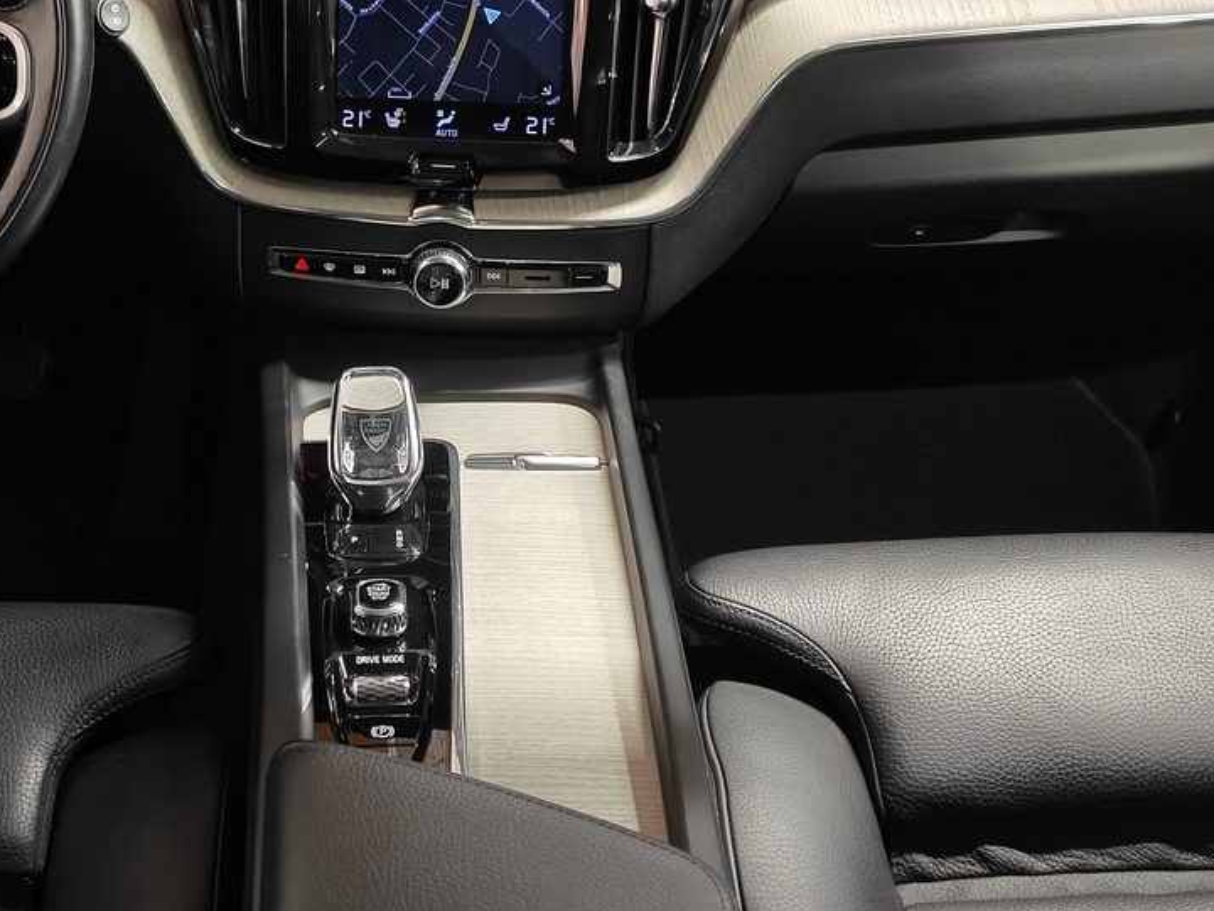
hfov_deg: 32.9
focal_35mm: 58
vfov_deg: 24.8
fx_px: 2034
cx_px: 393
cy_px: 181
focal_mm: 5.59
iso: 160
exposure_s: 1/37
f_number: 1.8
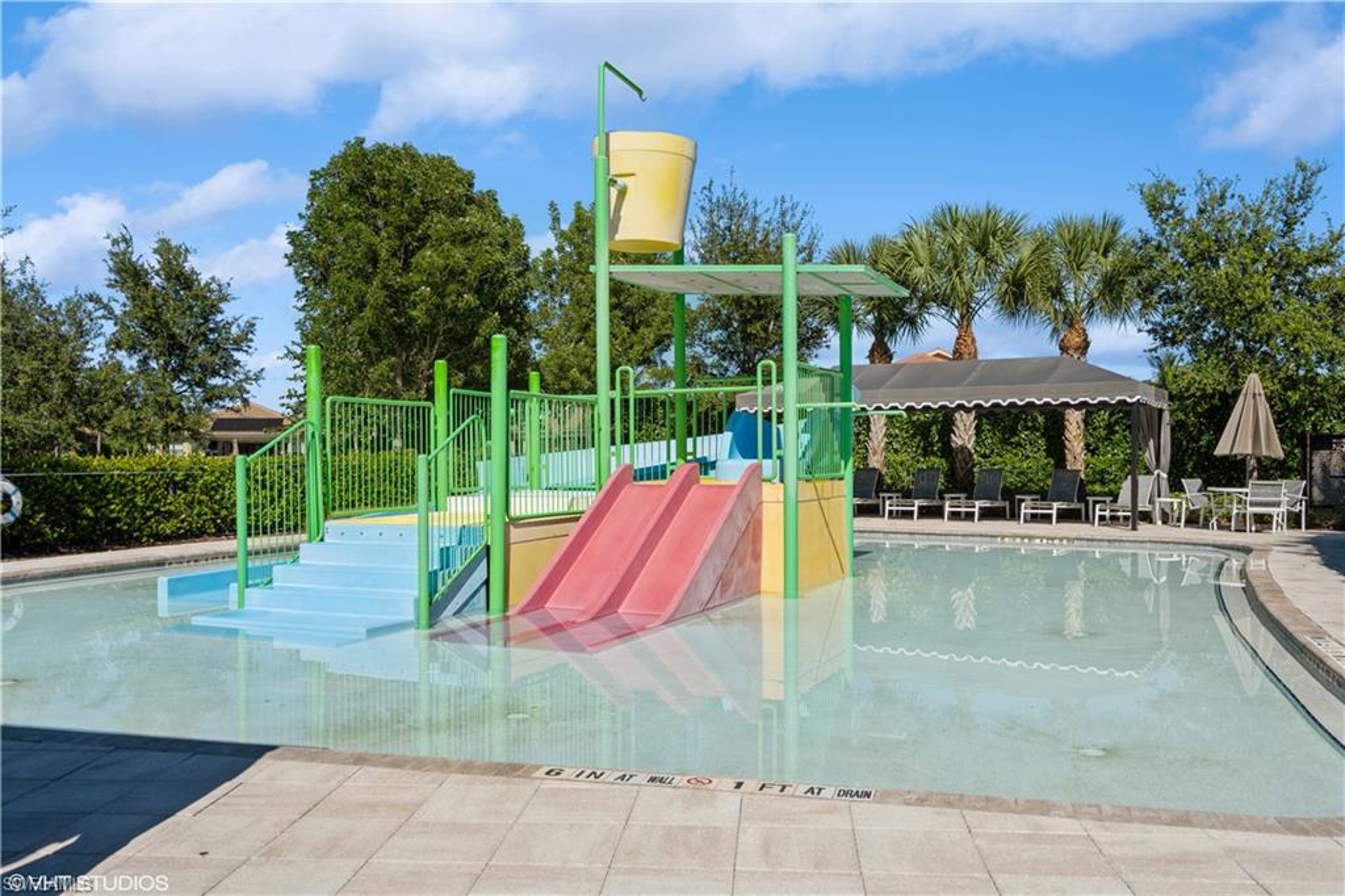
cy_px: 448
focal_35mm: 30
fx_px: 1120
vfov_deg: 43.6
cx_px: 672
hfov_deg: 61.9
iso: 200
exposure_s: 1/800
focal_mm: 30
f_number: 8
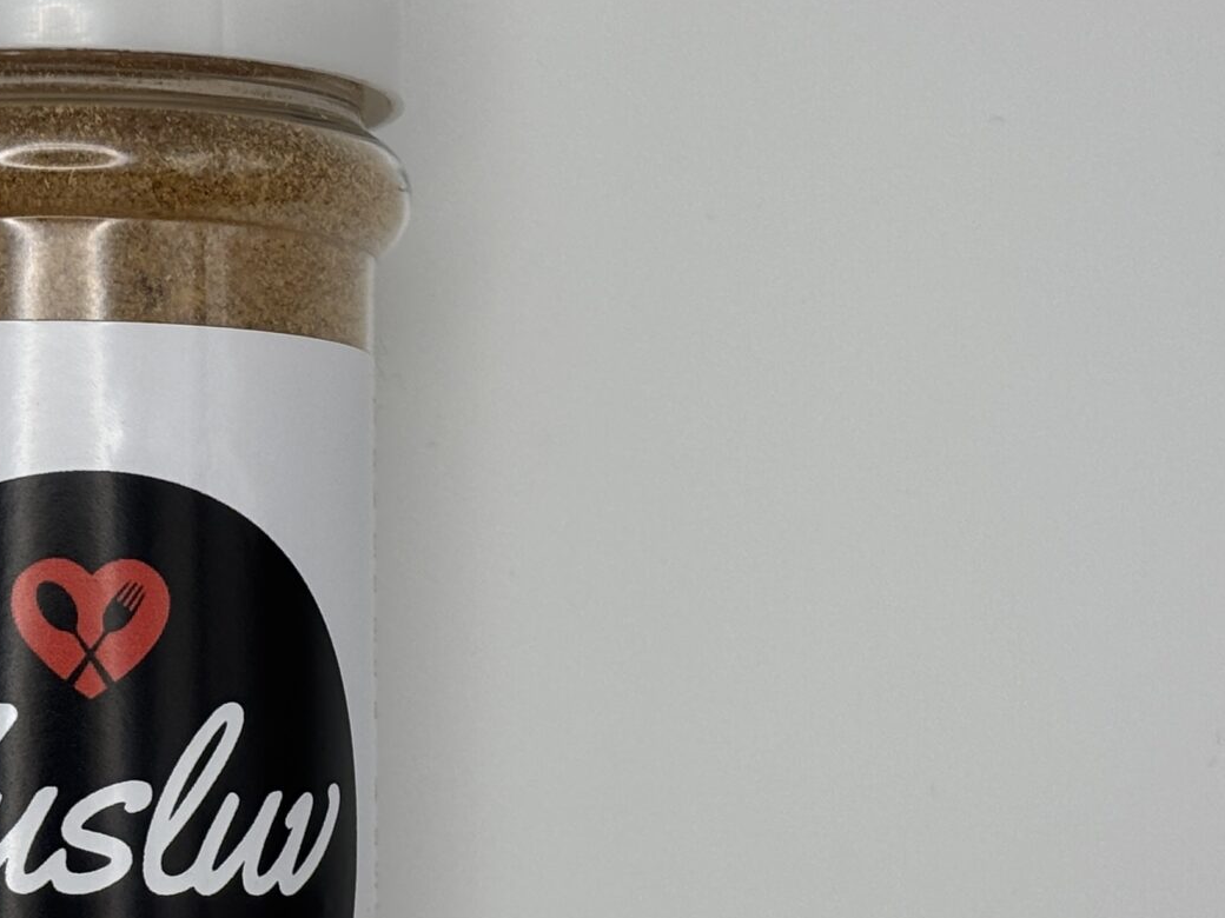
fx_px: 4530
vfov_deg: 11.6
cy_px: 672
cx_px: 95
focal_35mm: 128
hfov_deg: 15.2
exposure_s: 1/197
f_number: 1.6
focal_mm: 5.96
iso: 32
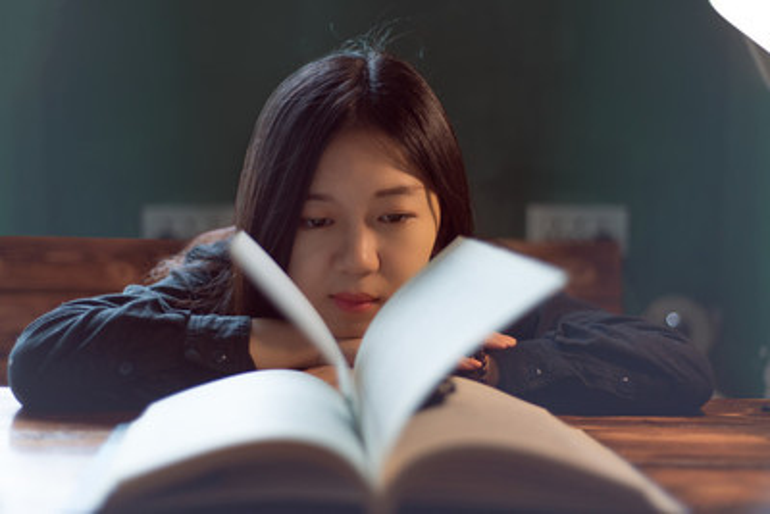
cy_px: 257
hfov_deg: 39.6
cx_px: 385
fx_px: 1070
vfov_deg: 27.0
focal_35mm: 50
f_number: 2
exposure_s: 1/50
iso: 250
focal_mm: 50
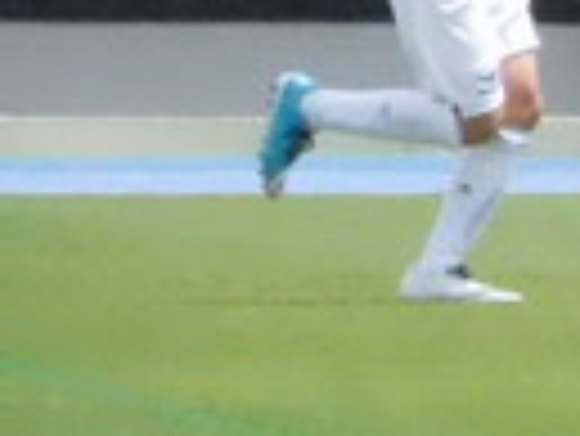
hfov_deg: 1.4
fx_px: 23999
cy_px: -231
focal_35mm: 1431
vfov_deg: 1.0
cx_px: 1304
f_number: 11.6
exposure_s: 1/1500
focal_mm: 50
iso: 3200
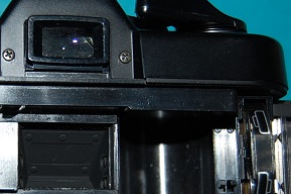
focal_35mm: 113
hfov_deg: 18.0
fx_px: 912
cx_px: 65
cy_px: 132
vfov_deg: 12.1
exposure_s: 1/60
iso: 250
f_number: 4.5
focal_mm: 34
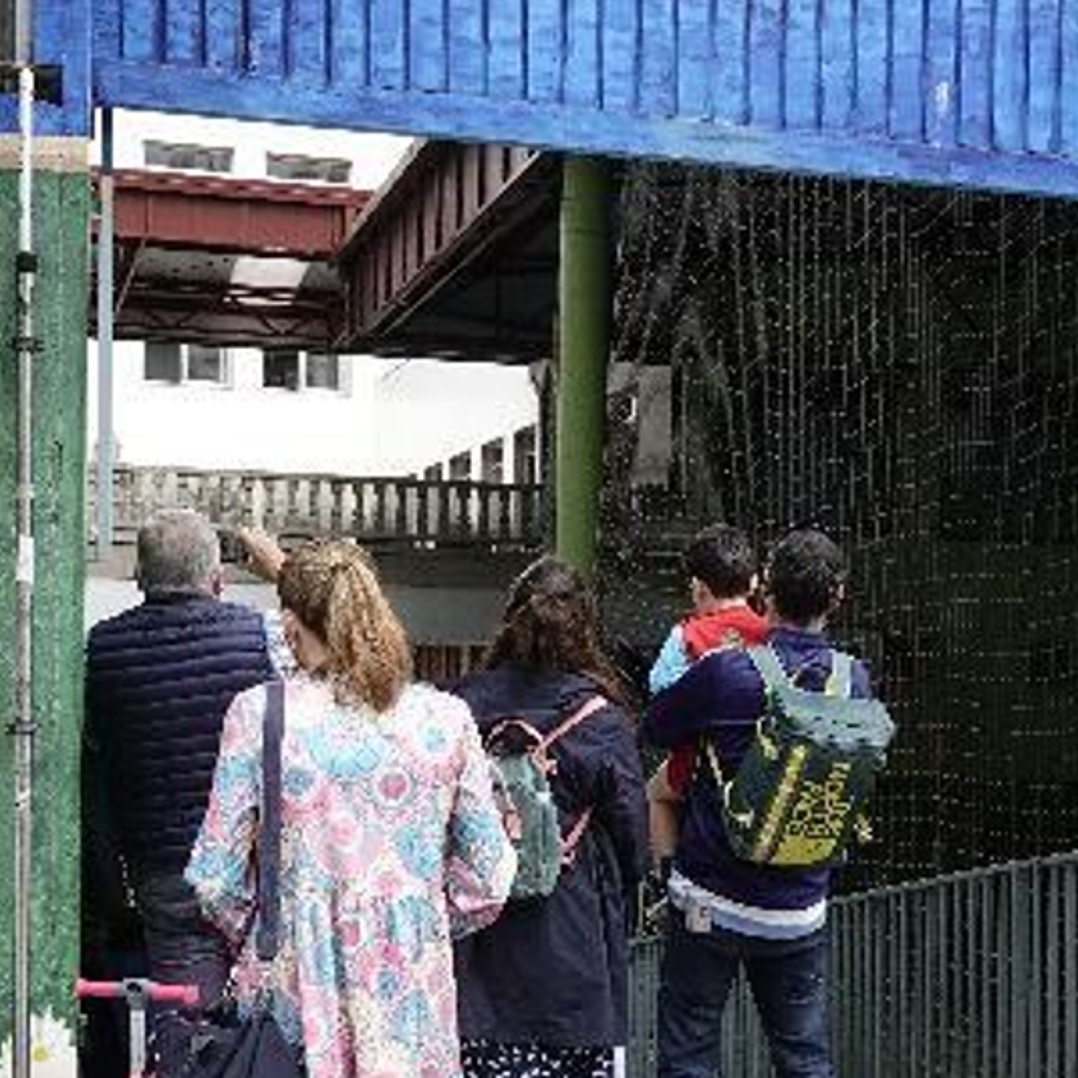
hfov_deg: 27.9
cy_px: 761
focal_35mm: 61
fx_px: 2149
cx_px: 762
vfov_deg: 27.9
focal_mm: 8.8
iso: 320
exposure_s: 1/320
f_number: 2.4
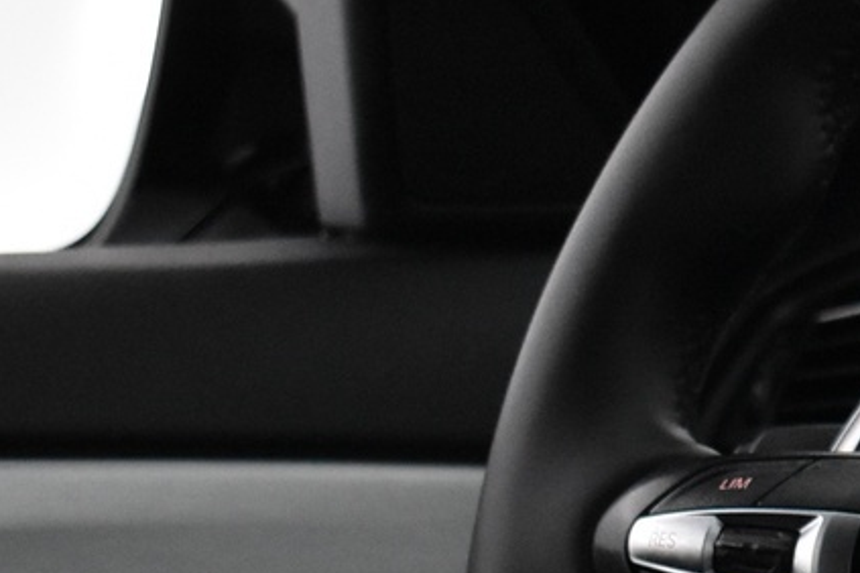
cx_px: 1331
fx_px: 4250
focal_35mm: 178
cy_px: 494
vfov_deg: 7.7
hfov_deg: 11.1
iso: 3200
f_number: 4.5
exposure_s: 1/80
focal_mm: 31
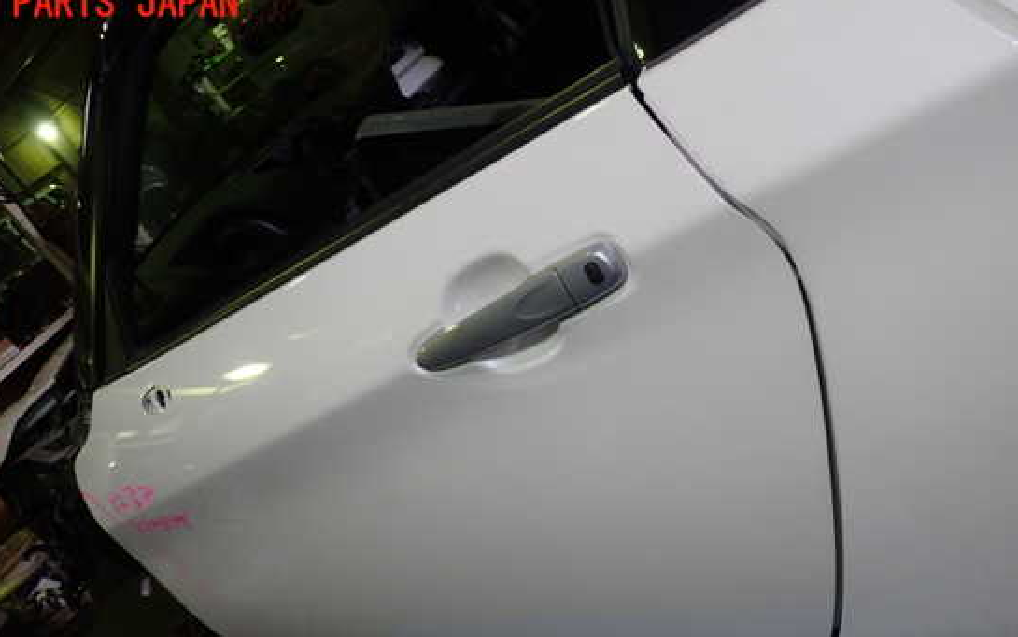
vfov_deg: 36.1
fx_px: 971
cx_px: 460
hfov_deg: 55.2
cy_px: 402
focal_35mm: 35
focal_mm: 5.4
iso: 200
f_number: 2.3
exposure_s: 1/60
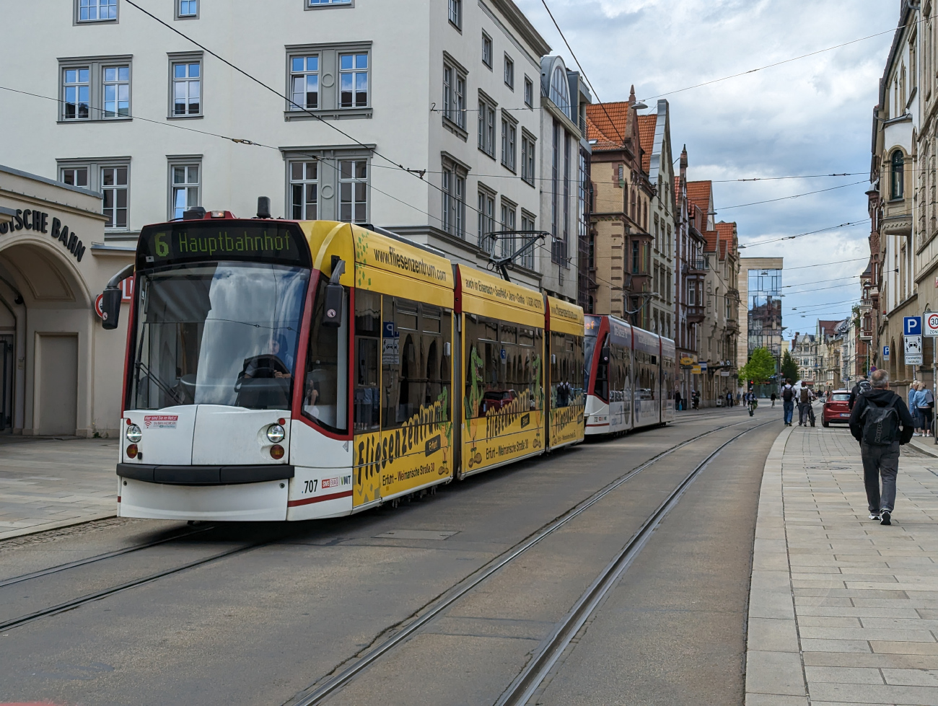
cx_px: 469
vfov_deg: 30.3
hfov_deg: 39.6
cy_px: 353
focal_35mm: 48
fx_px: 1303
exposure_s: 1/2110
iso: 48
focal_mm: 6.81
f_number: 1.85
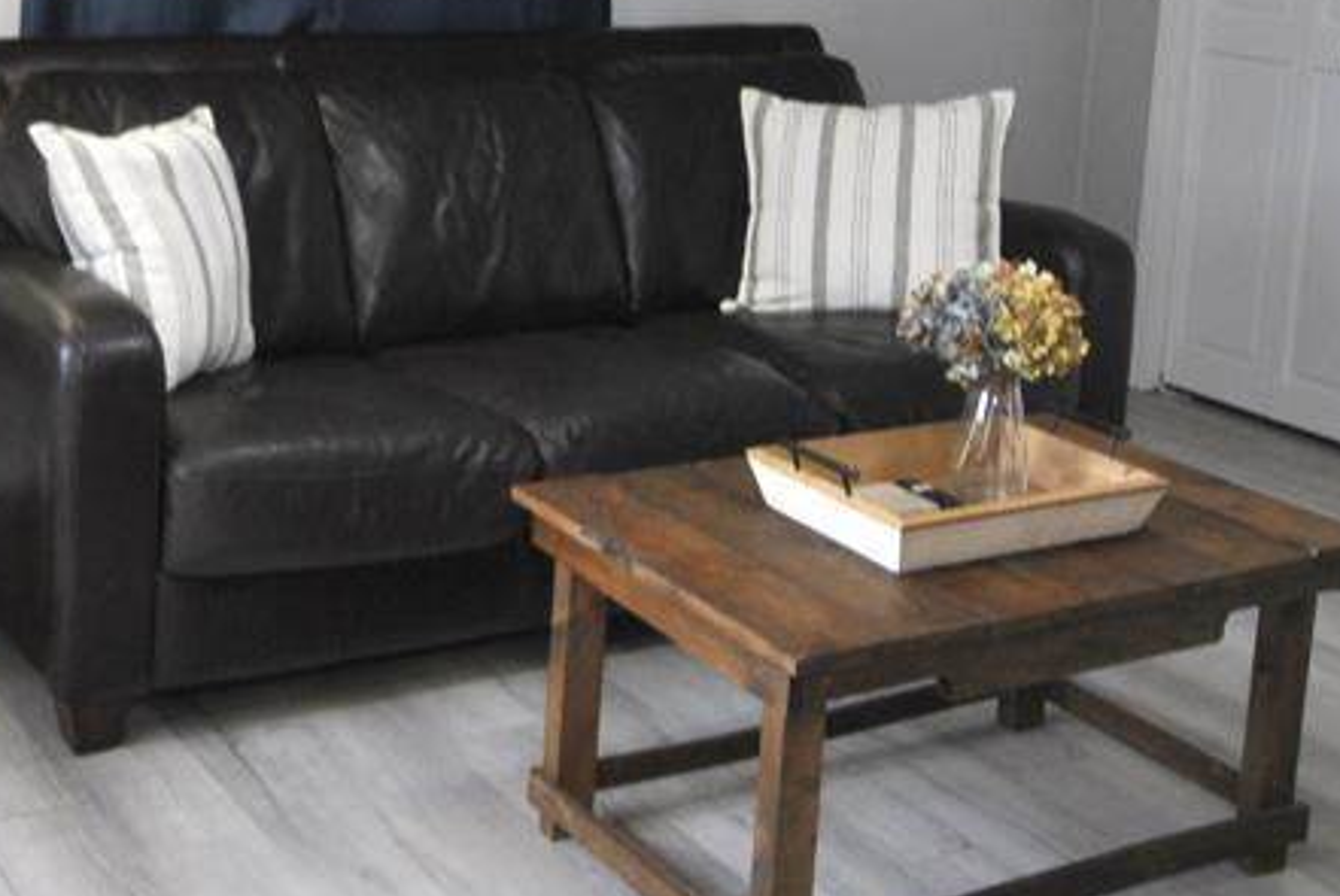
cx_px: 295
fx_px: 1900
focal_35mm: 51
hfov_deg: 37.6
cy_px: 70
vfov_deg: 25.6
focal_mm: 10
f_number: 4
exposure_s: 1/40
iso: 200
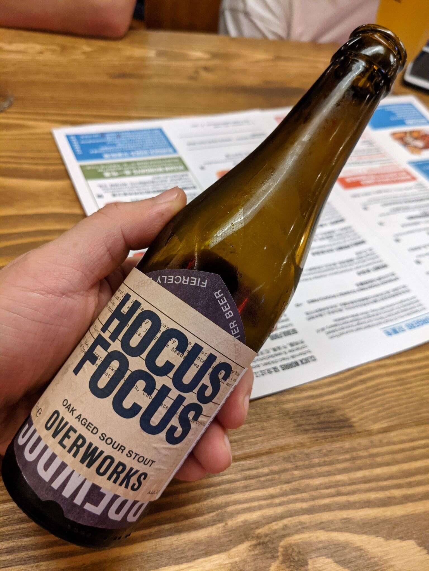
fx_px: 446
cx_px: 214
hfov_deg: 51.4
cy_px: 286
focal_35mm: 27
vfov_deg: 65.3
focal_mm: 4.38
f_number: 1.73
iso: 448
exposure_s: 1/24
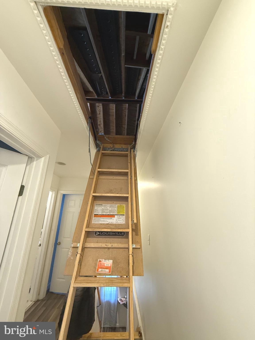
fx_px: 138
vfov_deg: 102.1
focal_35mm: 14
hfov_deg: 85.7
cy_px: 170
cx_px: 128
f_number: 2.2
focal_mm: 2.22
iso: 400
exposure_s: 1/60
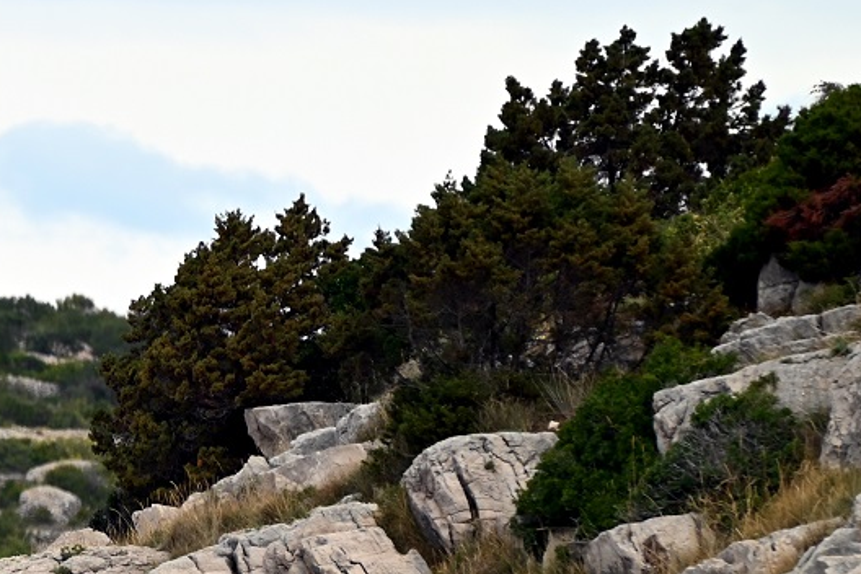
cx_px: -263
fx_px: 20375
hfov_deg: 2.4
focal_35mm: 852
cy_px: 536
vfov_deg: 1.6
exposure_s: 1/1000
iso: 250
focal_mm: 300
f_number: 5.6
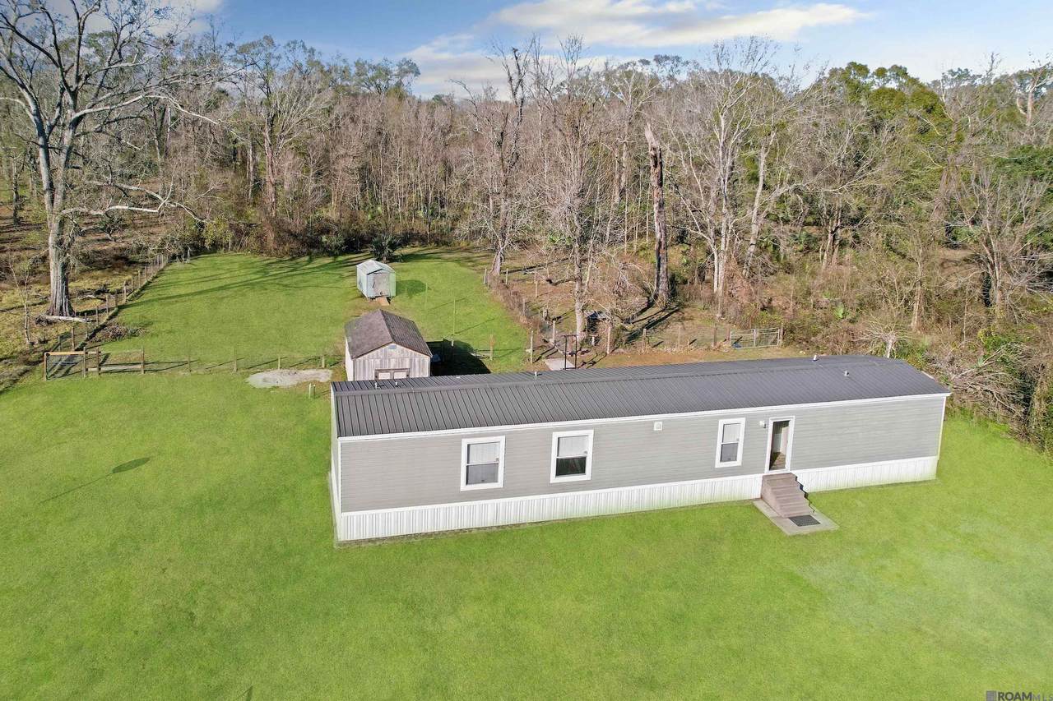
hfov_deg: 78.6
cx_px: 526
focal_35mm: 22
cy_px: 350
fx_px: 643
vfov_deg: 57.2
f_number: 2.8
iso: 200
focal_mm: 8.38
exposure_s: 1/2500
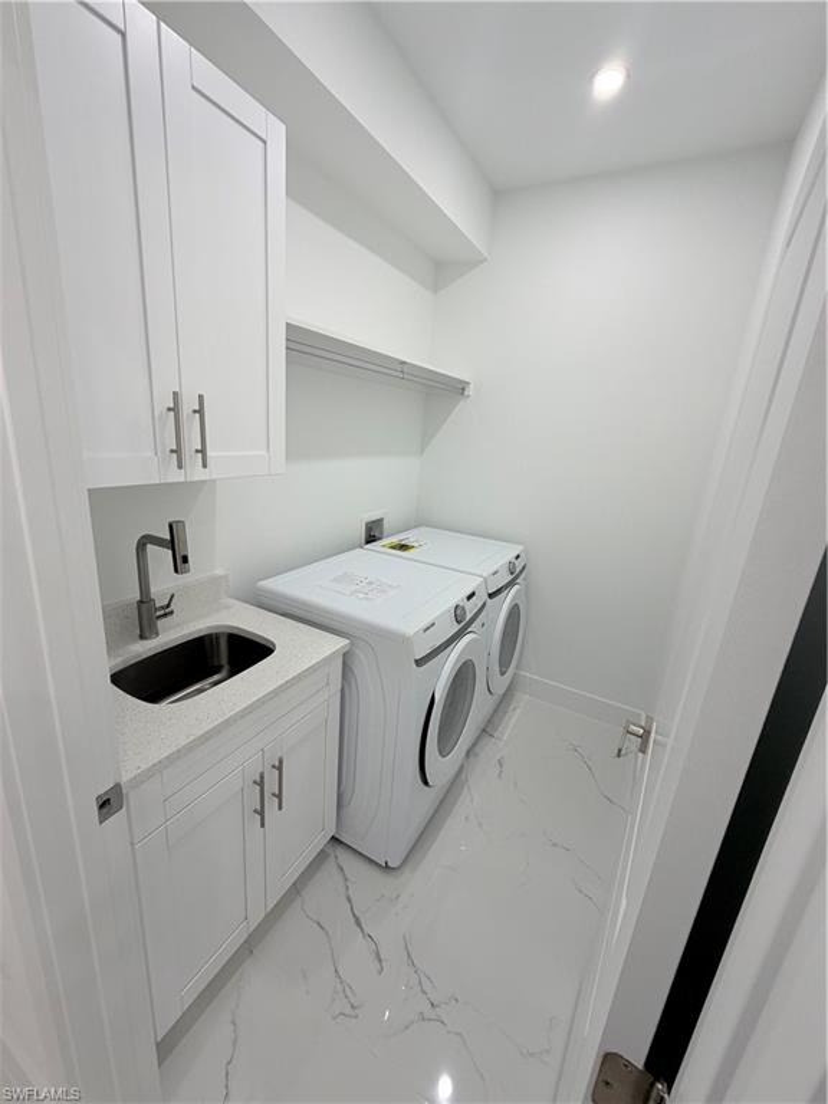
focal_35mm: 14
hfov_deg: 85.7
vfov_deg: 102.1
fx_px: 446
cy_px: 552
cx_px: 414
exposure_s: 1/120
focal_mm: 2.22
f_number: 2.2
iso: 125
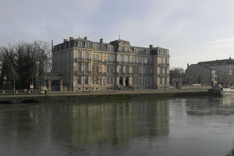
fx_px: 234
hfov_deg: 53.1
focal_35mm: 36
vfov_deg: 36.9
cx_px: 117
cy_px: 78
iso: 1600
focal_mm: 24
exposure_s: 1/1000
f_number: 11
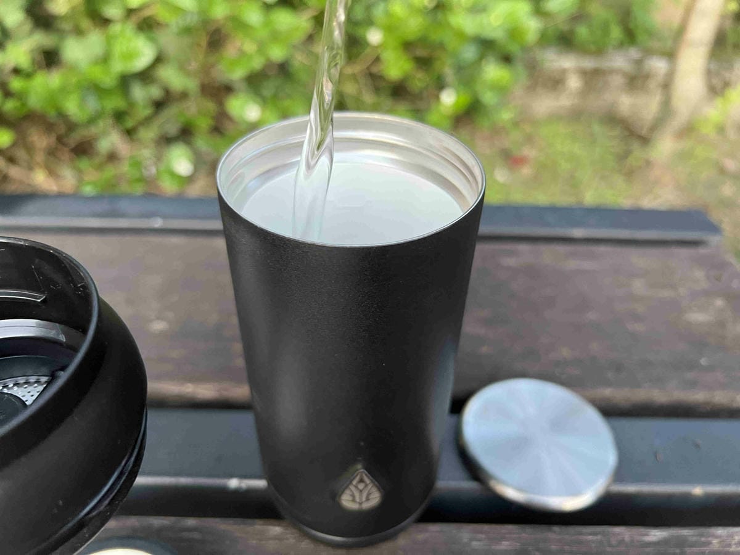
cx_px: 370
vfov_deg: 53.1
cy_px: 278
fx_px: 556
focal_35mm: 26
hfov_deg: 67.3
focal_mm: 5.7
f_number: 1.5
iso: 320
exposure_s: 1/60
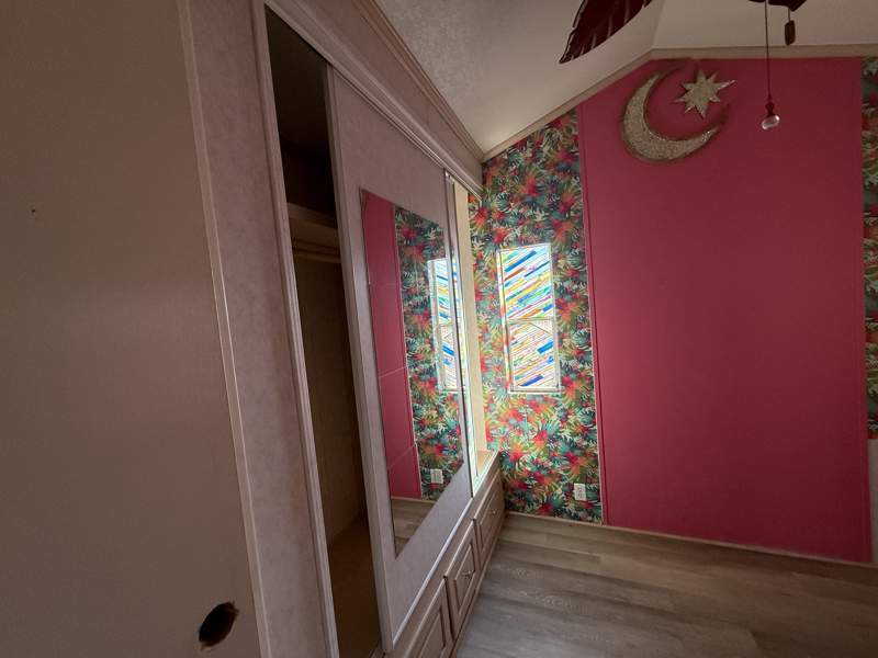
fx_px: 355
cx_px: 439
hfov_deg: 102.1
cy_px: 329
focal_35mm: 14
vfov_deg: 85.7
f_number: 2.2
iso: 200
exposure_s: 1/99
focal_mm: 2.22
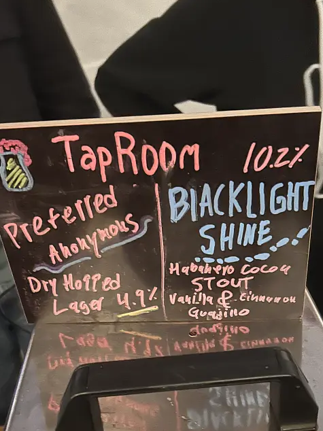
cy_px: 302
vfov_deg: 43.9
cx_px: 163
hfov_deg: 34.3
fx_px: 523
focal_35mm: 42
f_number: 1.5
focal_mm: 5.7
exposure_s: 1/25
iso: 1000
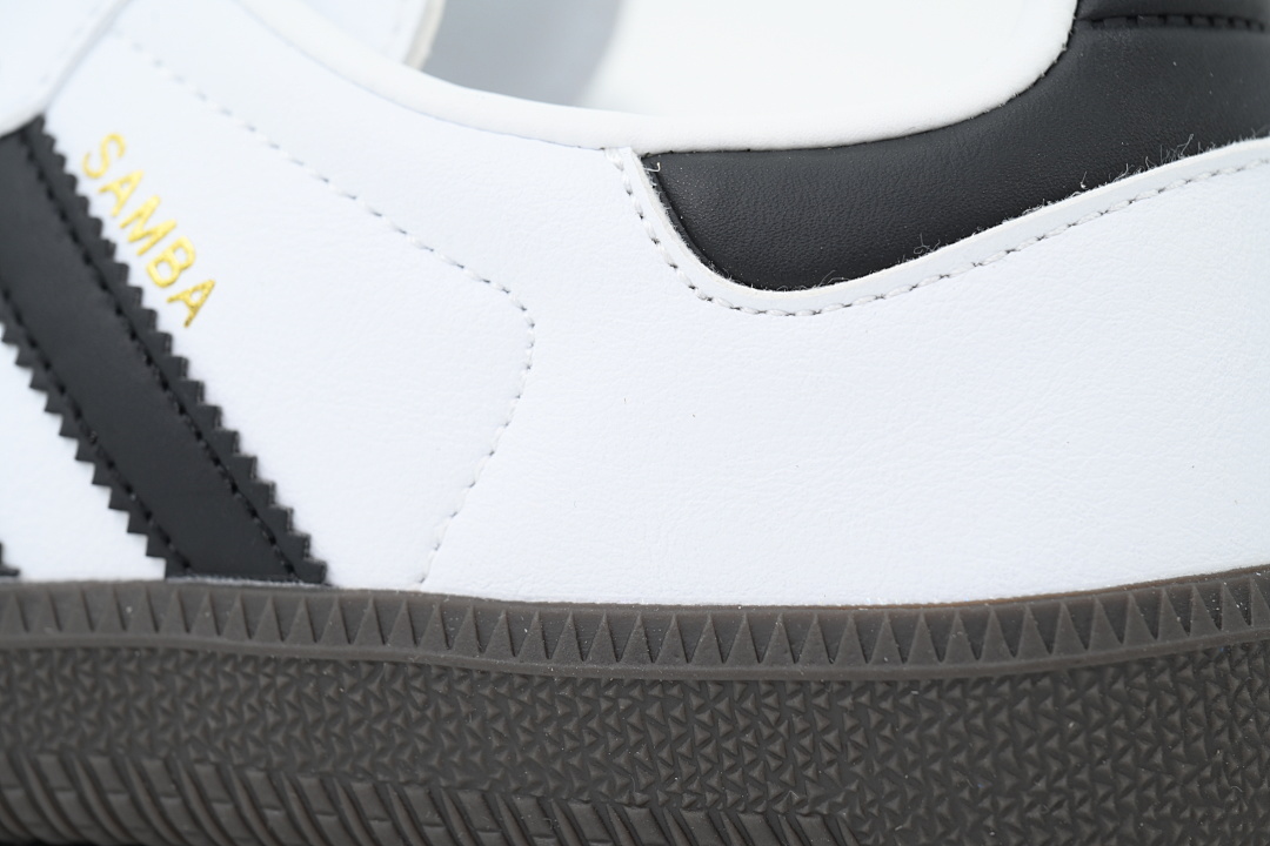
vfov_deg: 11.4
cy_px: 423
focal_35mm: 120
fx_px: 4233
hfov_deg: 17.1
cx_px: 635
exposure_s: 1/100
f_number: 10
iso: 400
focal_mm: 120
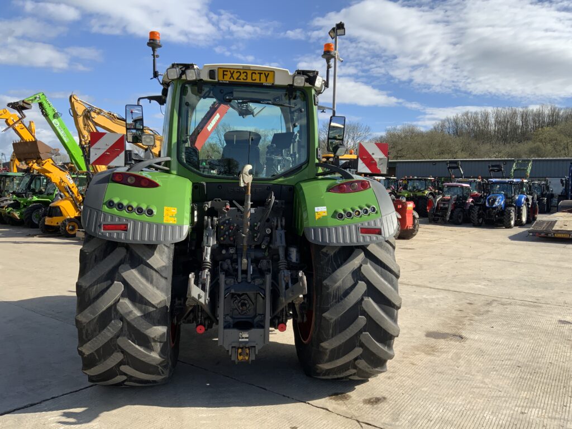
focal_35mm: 29
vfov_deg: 48.2
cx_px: 286
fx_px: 479
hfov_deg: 61.7
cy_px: 214
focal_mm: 3
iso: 16
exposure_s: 1/1490
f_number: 1.8
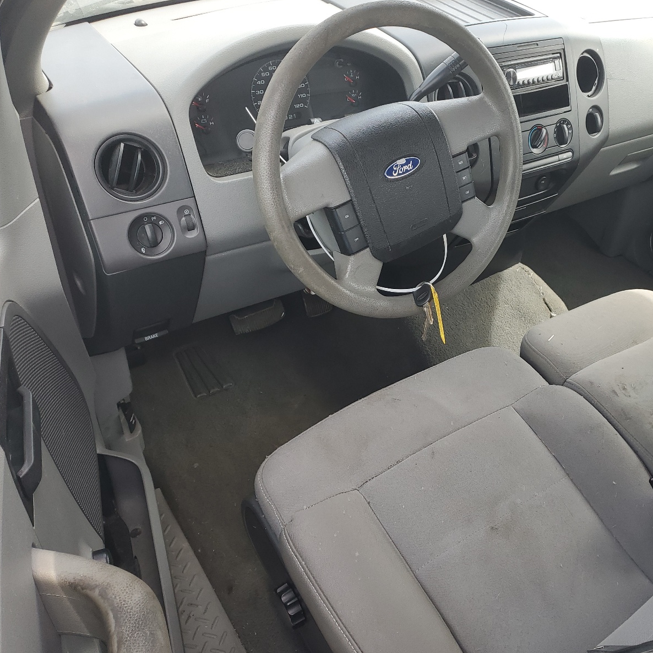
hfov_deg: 51.5
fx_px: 662
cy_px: 326
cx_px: 436
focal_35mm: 31
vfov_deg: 52.5
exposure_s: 1/278
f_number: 1.5
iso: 50
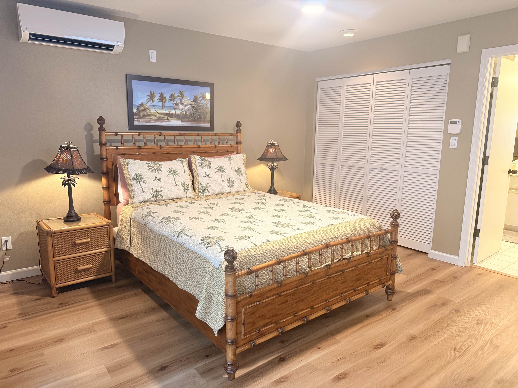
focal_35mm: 24
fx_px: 359
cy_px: 194
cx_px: 259
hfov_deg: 71.6
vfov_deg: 56.8
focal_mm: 6.76
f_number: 1.78
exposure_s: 1/60
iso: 250
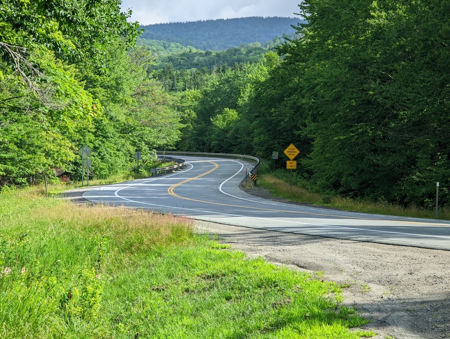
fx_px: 1354
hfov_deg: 18.9
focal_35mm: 104
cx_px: 225
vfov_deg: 14.3
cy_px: 170
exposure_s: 1/345
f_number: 3.5
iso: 33
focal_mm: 19
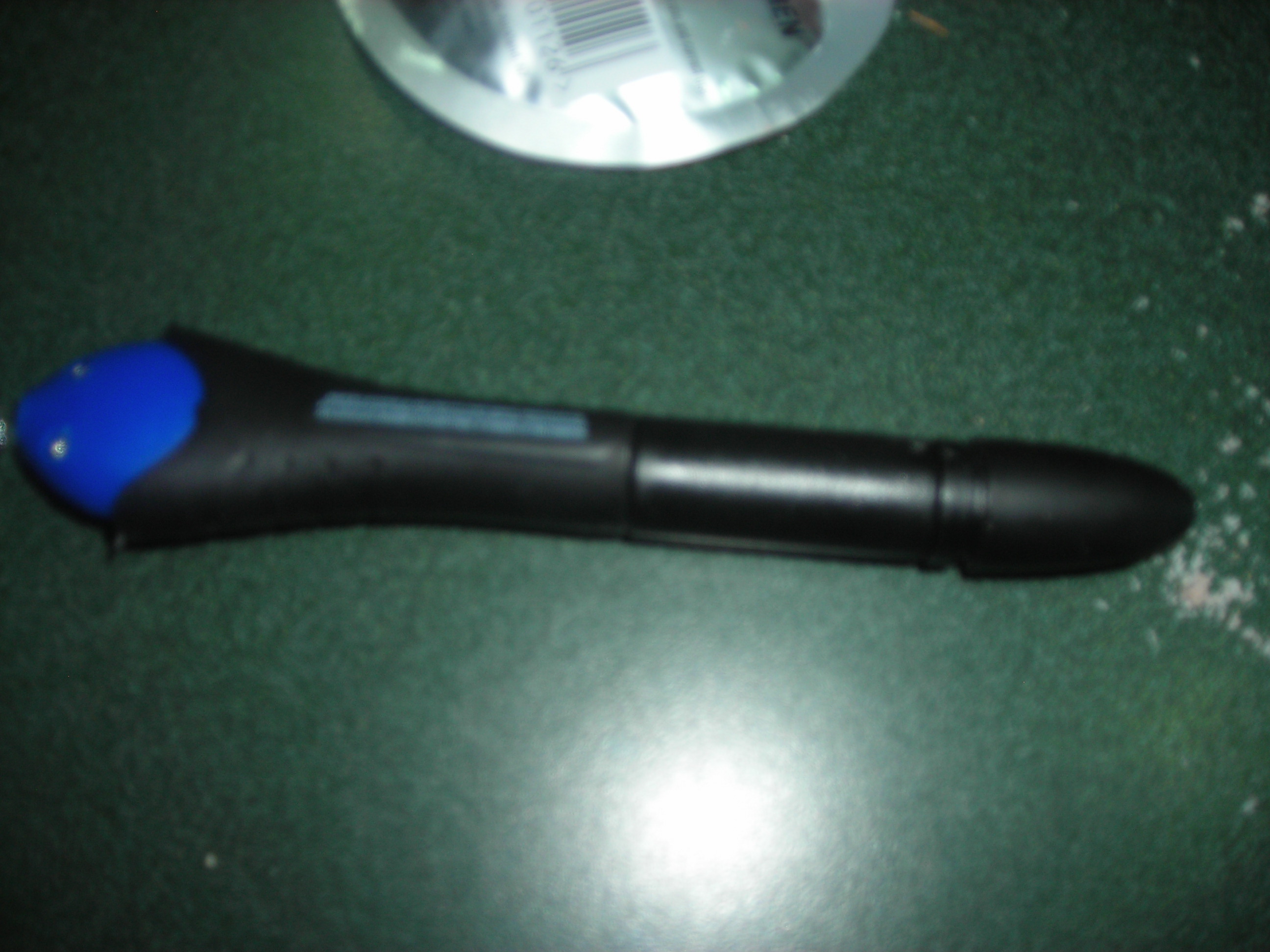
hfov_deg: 49.0
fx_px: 1394
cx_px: 635
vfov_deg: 37.7
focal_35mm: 38
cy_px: 476
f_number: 3.2
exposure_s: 1/60.1
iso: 50
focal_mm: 6.3
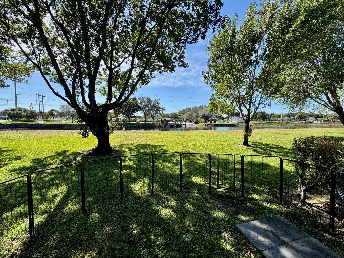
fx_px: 139
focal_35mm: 14
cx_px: 172
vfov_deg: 85.7
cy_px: 129
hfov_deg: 102.1
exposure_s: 1/1217
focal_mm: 2.22
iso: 50
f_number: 2.2
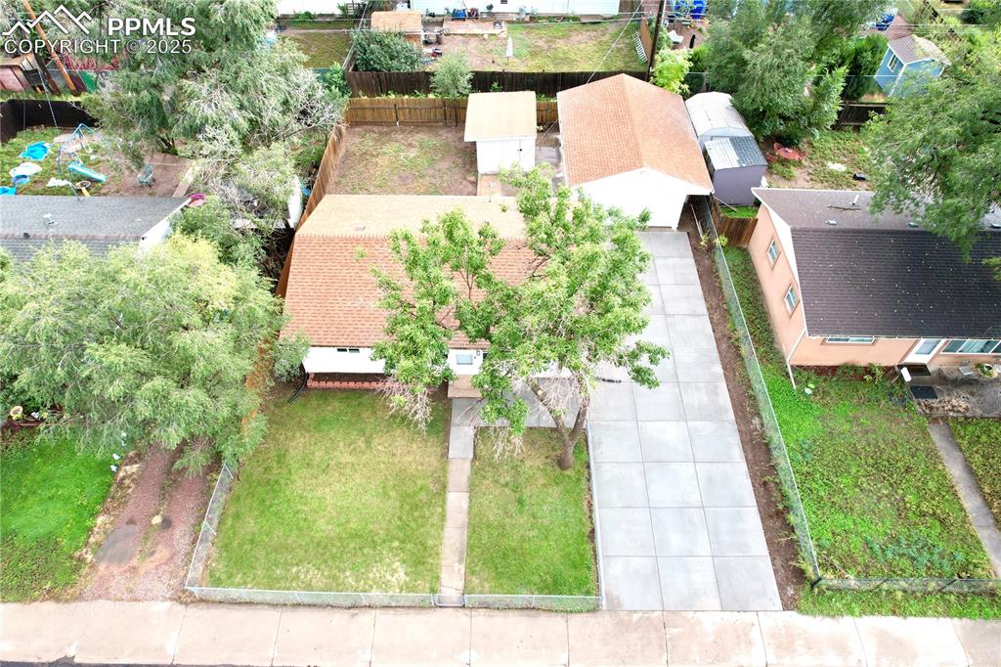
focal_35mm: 22
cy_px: 334
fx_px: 611
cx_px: 500
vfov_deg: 57.2
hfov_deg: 78.6
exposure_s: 1/200
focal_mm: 8.38
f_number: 2.8
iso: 100
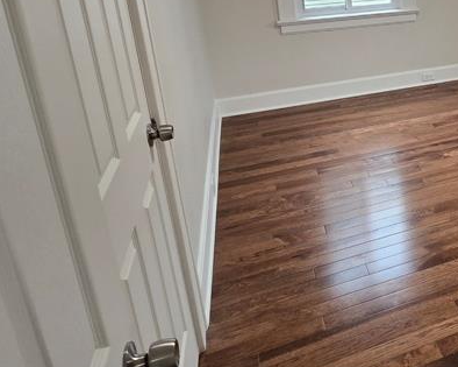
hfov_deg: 44.0
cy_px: 42
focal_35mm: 33
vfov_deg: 41.3
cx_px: 482
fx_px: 447
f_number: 2.2
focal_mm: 2.2
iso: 125
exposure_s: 1/60
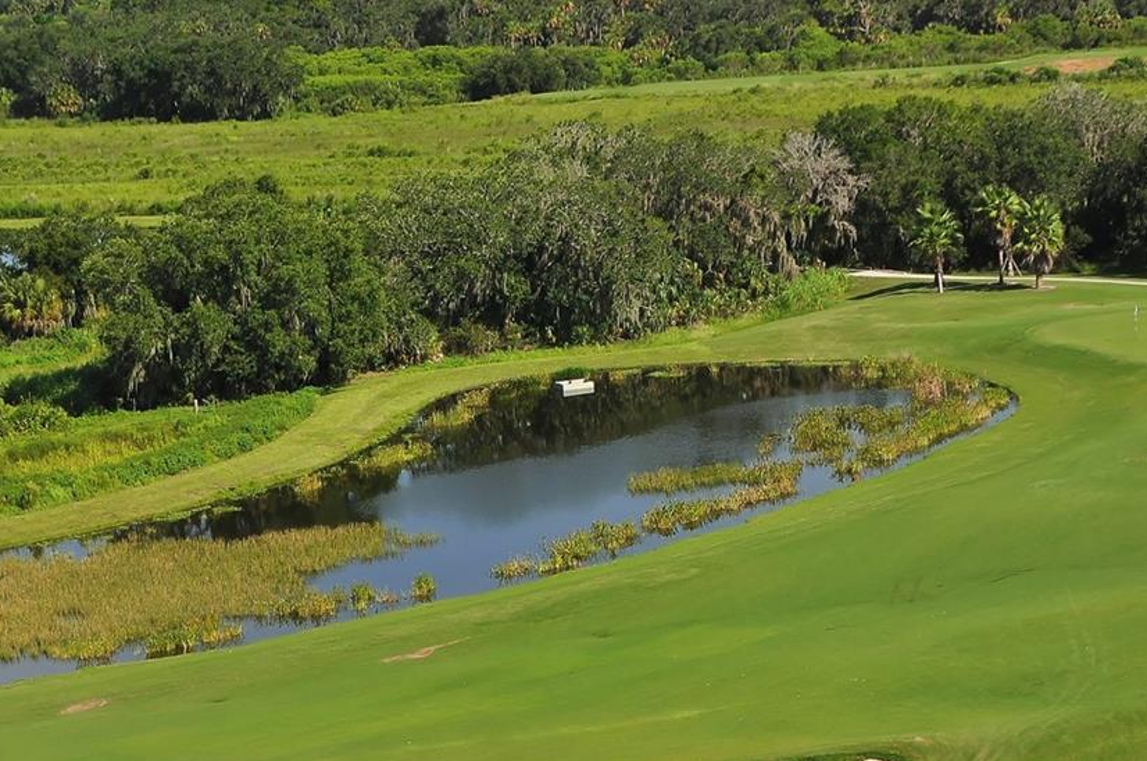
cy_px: 693
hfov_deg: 16.8
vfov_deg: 11.1
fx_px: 3881
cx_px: 335
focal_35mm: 122
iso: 250
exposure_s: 1/400
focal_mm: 42
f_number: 10
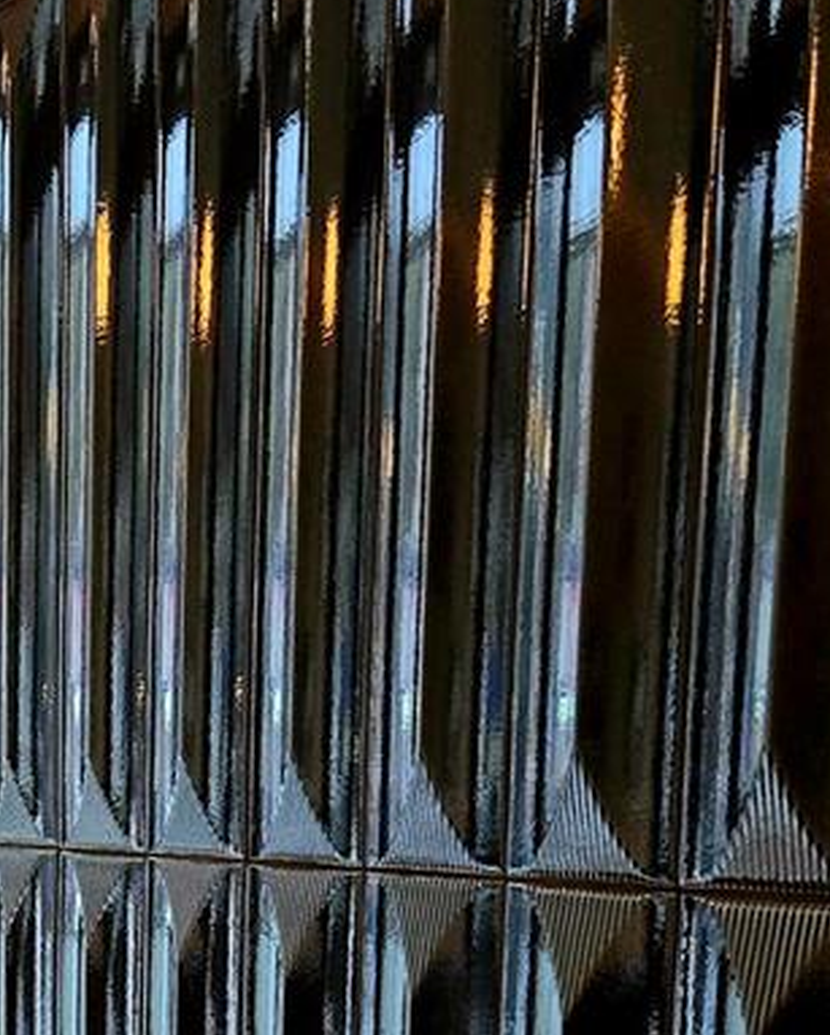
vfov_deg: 19.8
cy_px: 1297
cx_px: -92
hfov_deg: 16.6
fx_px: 2760
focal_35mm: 90
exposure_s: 1/61
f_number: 1.8
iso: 125
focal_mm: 5.4
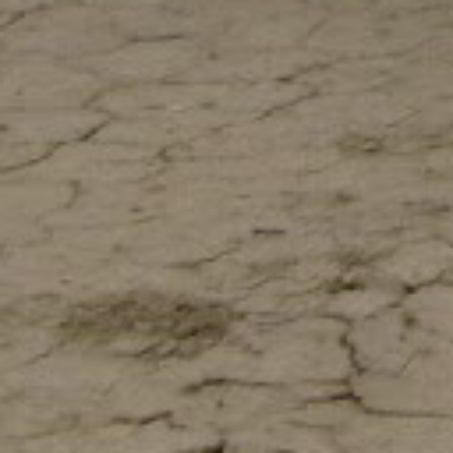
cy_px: -641
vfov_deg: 6.7
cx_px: 1384
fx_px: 3657
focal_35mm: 247
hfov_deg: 6.4
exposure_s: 1/500
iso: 80
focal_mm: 5.8
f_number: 7.1
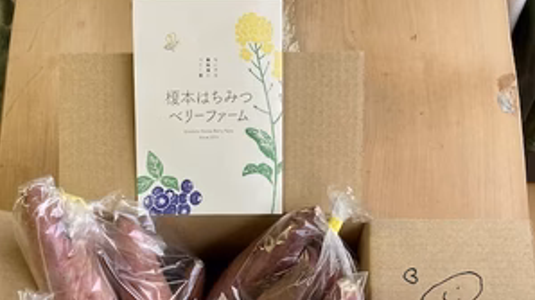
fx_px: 581
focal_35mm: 41
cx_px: 268
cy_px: 354
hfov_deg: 49.4
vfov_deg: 26.0
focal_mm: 3.99
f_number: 1.8
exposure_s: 1/112
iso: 64
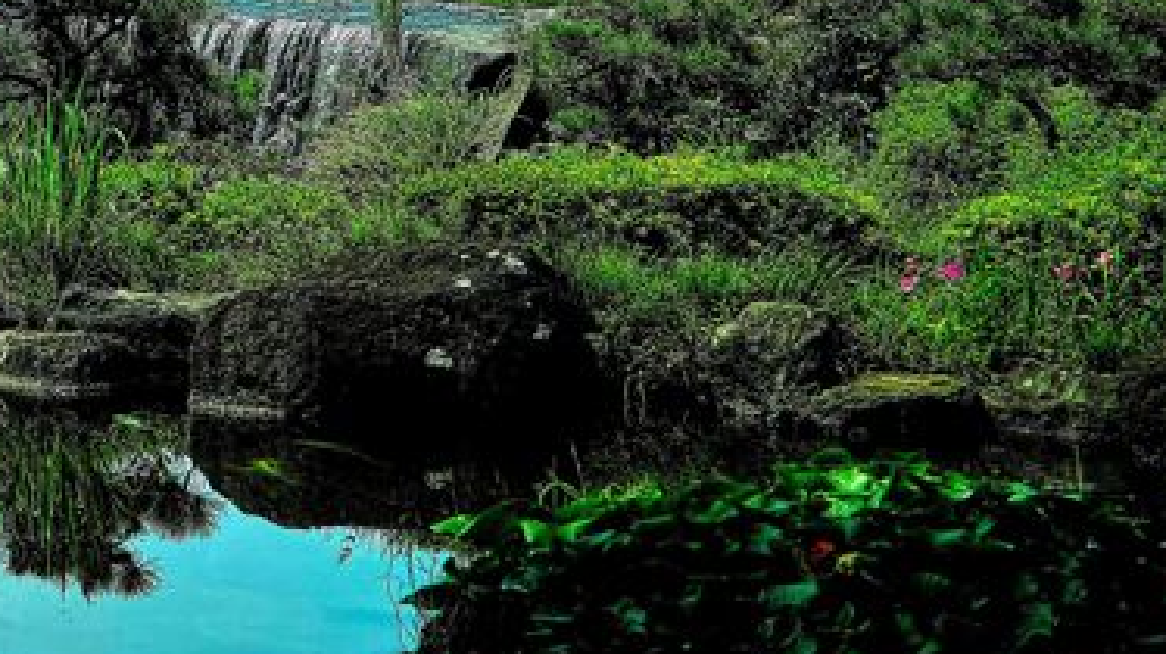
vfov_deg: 9.3
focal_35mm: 129
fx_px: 3987
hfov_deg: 16.0
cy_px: -131
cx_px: -246
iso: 100
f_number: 2.8
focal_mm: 30
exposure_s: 1/1000
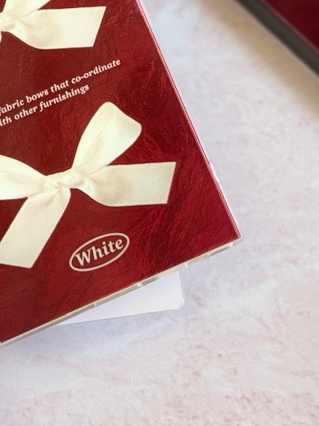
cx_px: -25
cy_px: 17
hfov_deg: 13.9
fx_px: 1278
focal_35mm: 104
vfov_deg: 18.5
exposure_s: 1/183
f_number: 1.78
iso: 80
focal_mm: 6.76
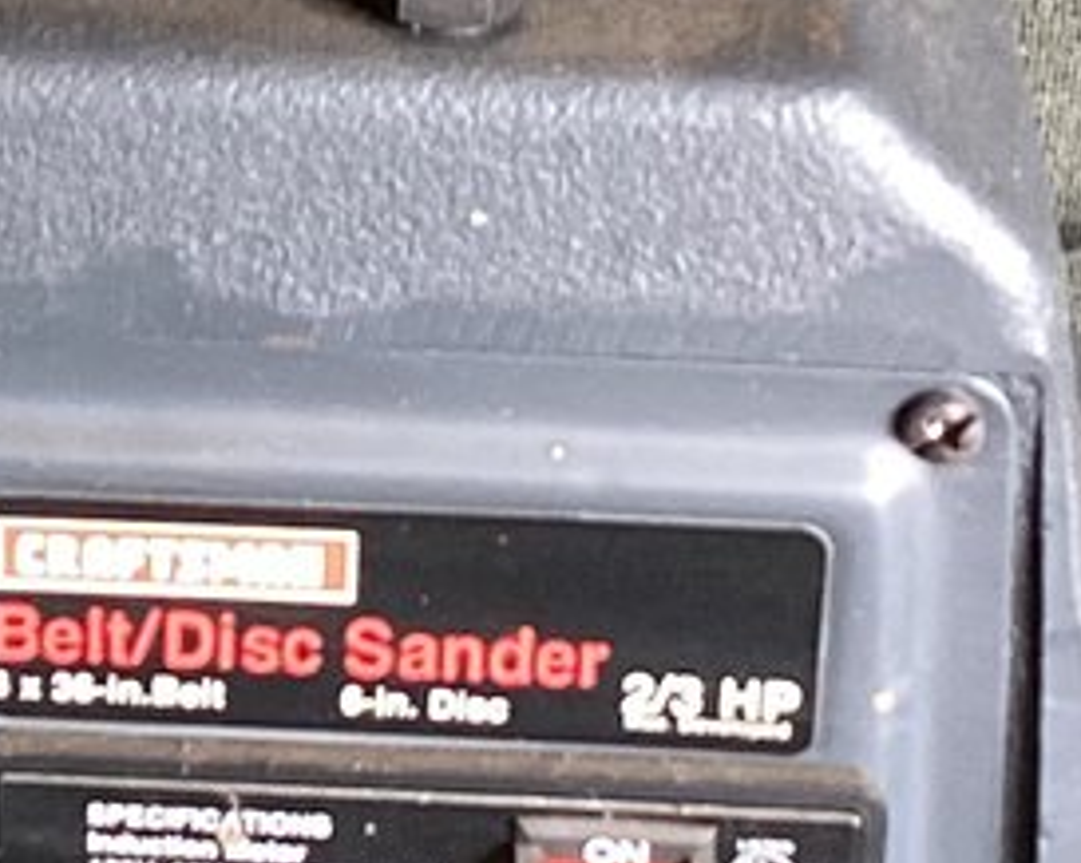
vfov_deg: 9.1
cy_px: 22
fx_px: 5371
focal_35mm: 168
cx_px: -319
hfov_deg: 11.2
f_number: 2.4
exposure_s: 1/50
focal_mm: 3.3
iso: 160
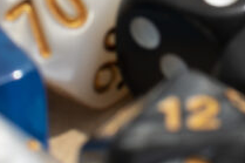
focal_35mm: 260
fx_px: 1768
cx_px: 452
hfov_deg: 7.7
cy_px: -186
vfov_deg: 5.2
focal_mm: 35
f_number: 8
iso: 125
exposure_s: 1/125
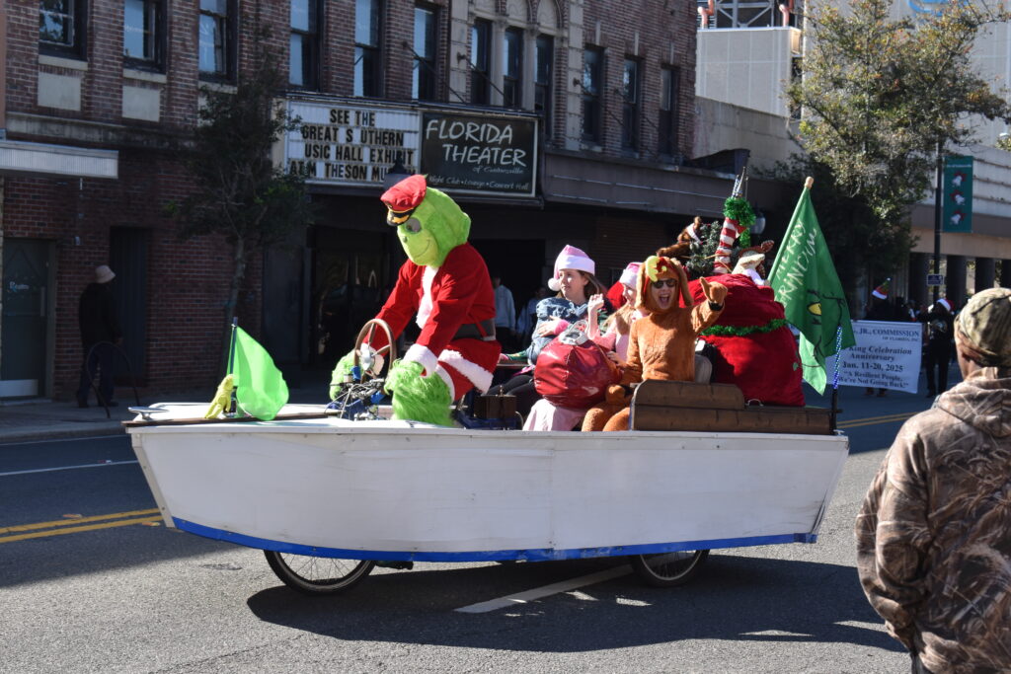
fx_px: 2317
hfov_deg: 24.6
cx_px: 506
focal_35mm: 82
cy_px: 337
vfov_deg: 16.6
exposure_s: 1/250
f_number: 8
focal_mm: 55
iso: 200
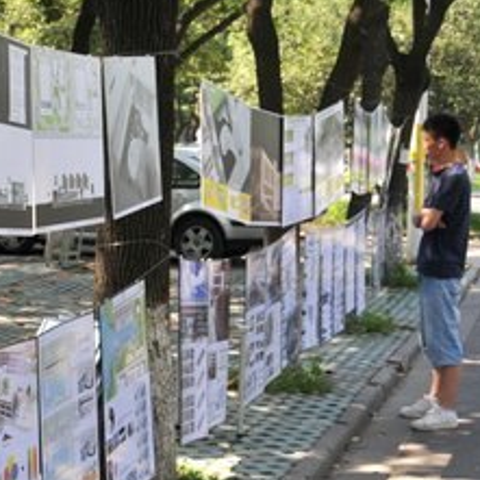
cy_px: 279
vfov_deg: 17.4
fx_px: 1571
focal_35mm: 100
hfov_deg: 17.1
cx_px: 50
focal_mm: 29
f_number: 6.3
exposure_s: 1/320
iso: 400
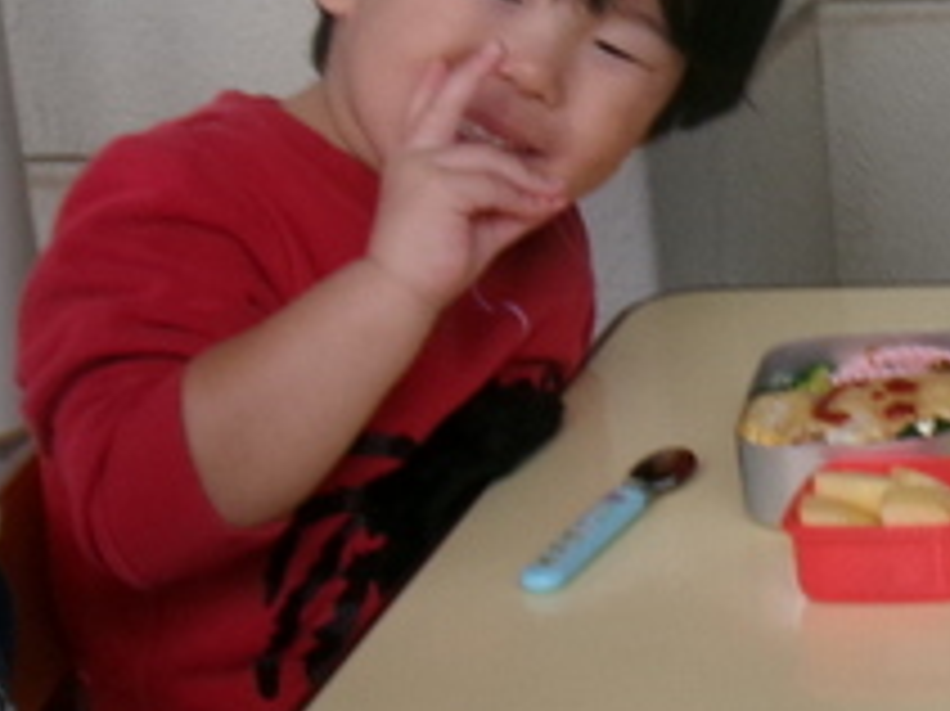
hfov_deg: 14.3
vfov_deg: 11.1
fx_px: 3648
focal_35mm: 133
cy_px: 194
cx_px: 1189
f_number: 10.8
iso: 100
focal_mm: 5.1
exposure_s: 1/50
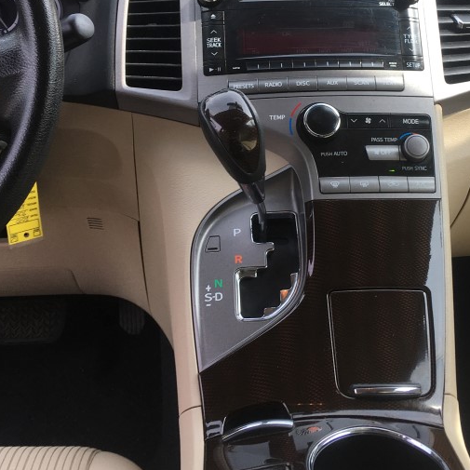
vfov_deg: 32.5
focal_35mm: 52
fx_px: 799
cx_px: 288
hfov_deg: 32.7
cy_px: 159
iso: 25
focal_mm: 4.15
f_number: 2.2
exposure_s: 1/269
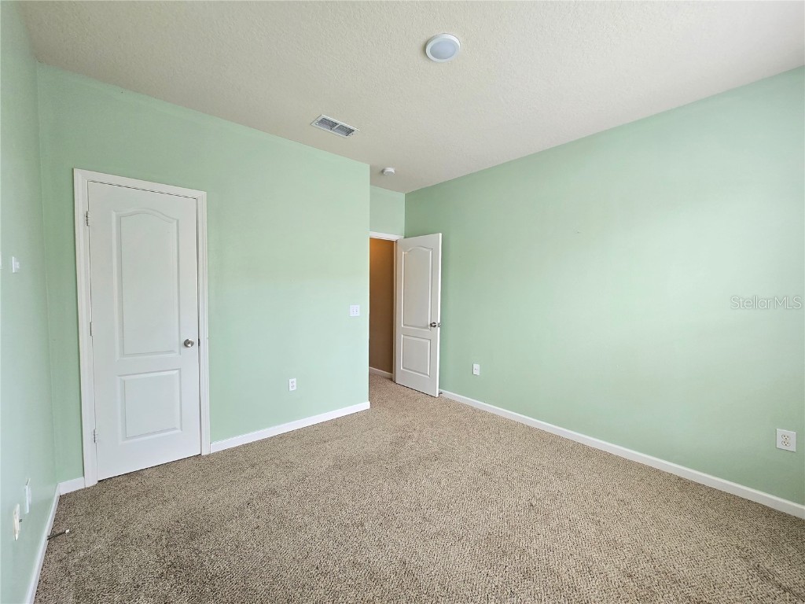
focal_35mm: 13
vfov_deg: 89.9
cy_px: 302
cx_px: 402
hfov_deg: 106.2
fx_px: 302
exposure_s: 1/100
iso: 200
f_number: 2.2
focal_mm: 2.2
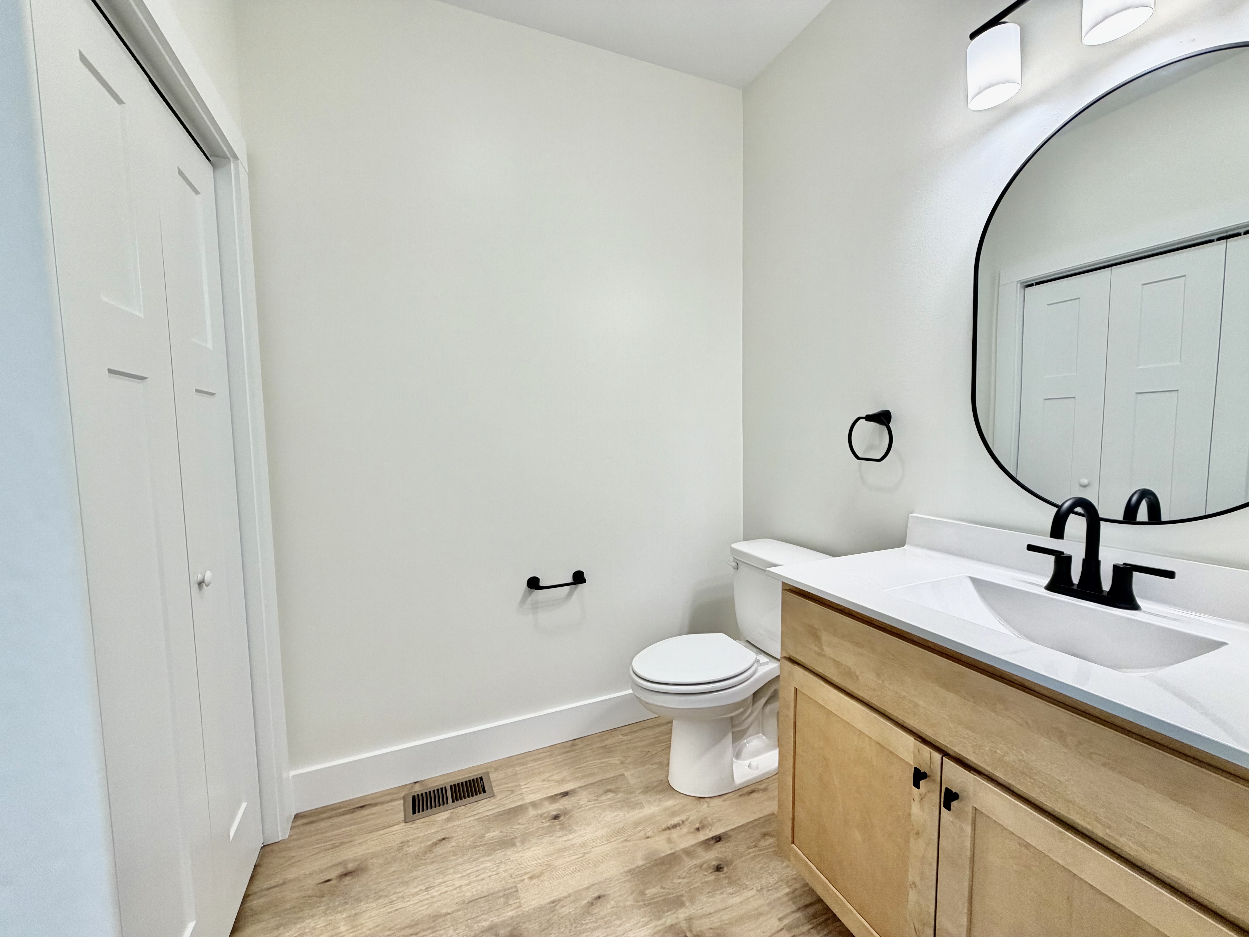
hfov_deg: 102.1
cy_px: 468
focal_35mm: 14
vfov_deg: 85.7
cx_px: 624
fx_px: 505
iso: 200
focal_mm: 2.22
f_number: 2.2
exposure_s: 1/60
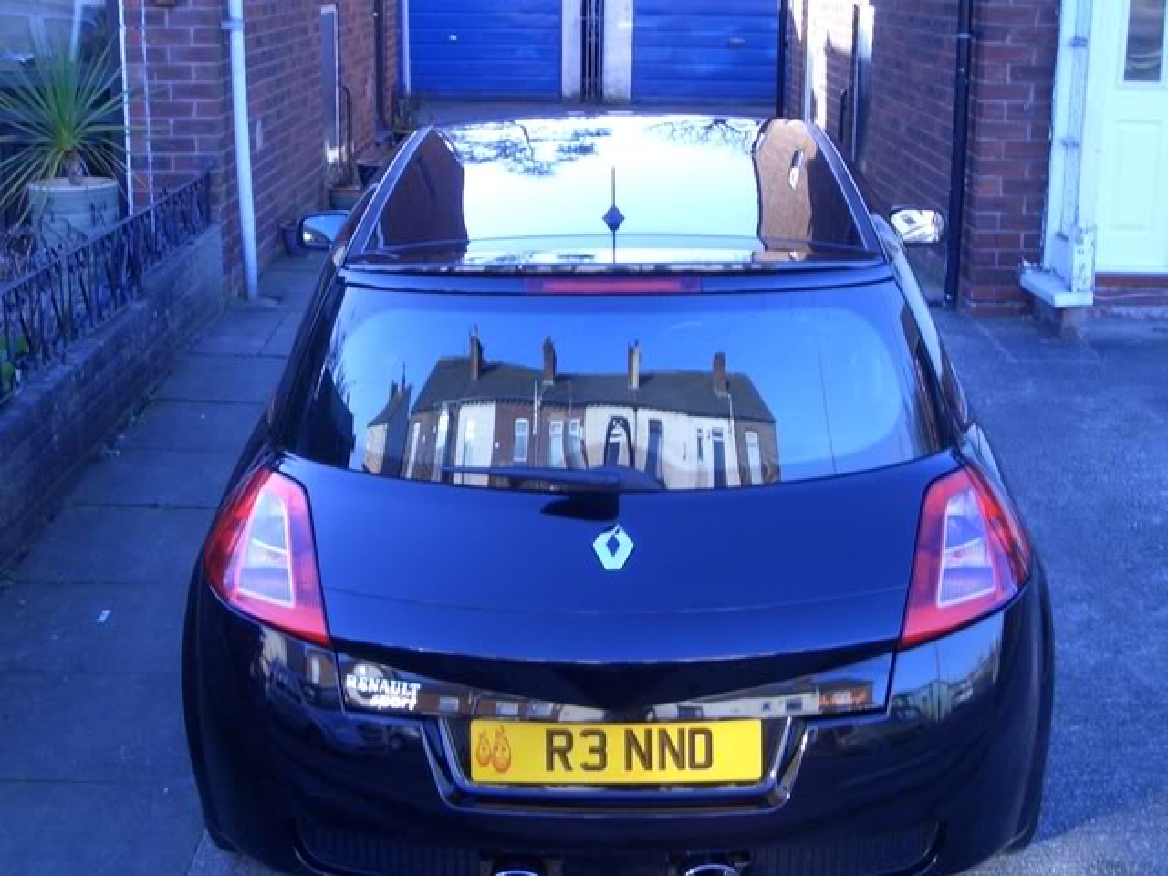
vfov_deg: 28.0
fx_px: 1755
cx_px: 584
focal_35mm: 52
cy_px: 438
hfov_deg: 36.8
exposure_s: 1/60
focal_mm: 6.9
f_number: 4.6
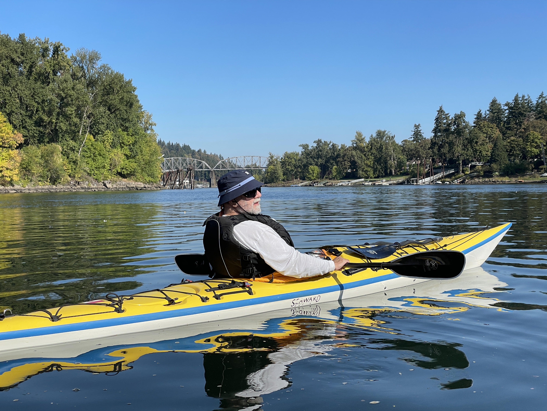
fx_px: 822
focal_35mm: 52
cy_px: 206
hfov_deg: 36.8
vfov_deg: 28.0
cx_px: 274
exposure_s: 1/1845
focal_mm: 6
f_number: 2
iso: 25
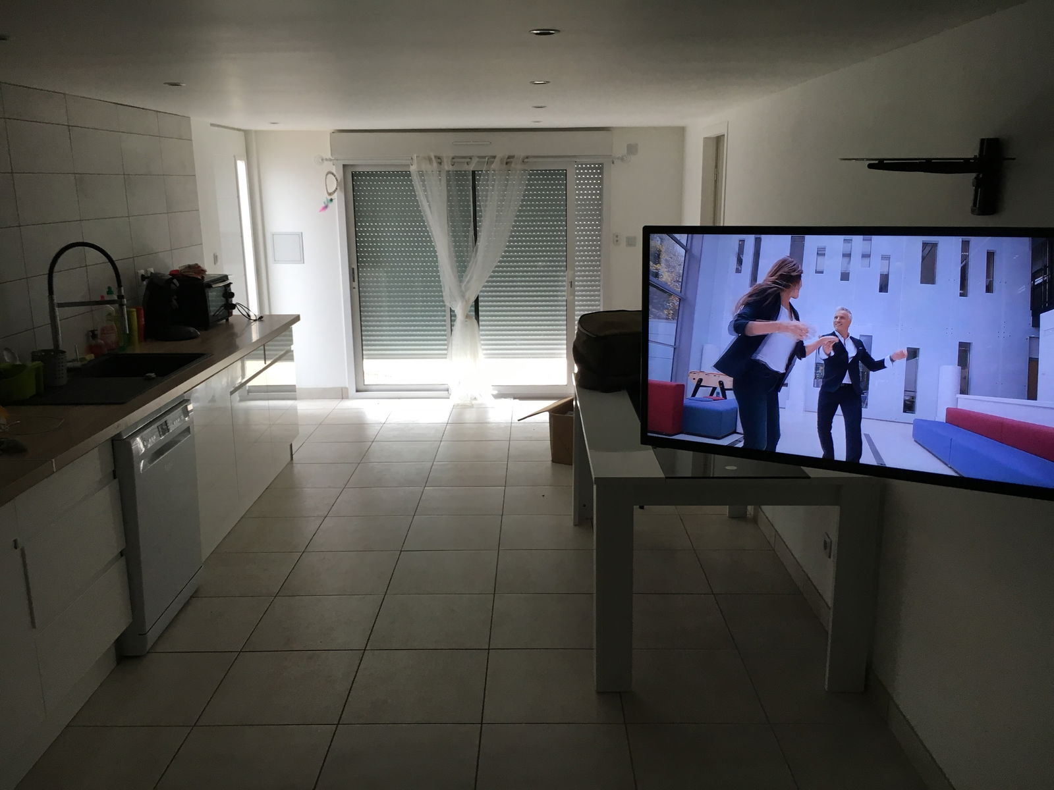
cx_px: 527
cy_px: 395
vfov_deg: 48.2
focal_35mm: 29
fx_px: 883
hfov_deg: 61.7
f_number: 2.2
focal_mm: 4.15
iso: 50
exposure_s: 1/33
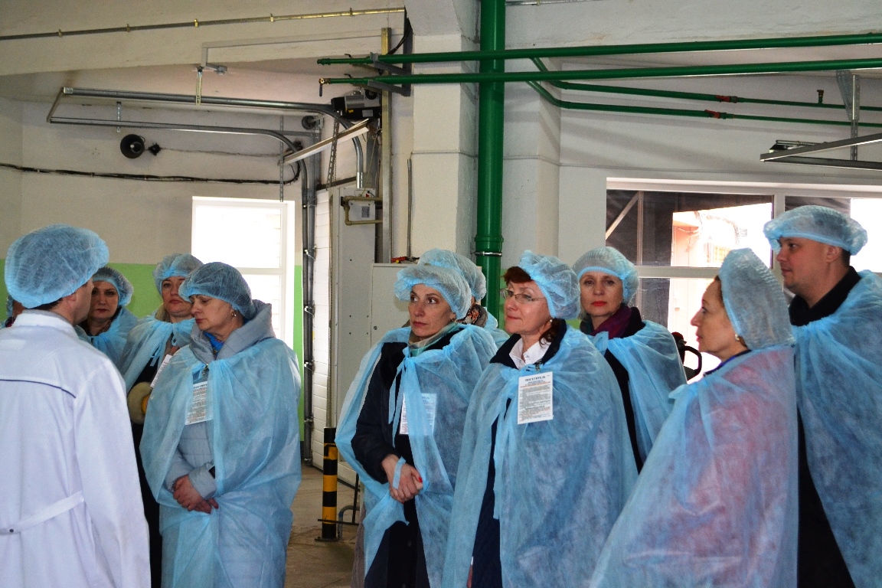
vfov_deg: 25.8
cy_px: 294
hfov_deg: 37.9
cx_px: 441
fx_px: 1286
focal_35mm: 52
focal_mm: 35
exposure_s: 1/60
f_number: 5
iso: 1600
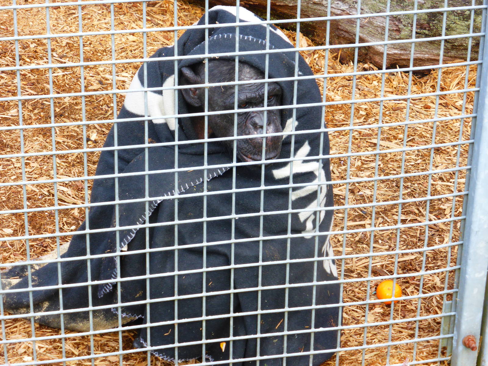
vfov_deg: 14.5
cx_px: 244
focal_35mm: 102
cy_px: 183
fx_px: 1438
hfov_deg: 19.3
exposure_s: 1/80
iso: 160
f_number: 5.3
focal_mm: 18.2
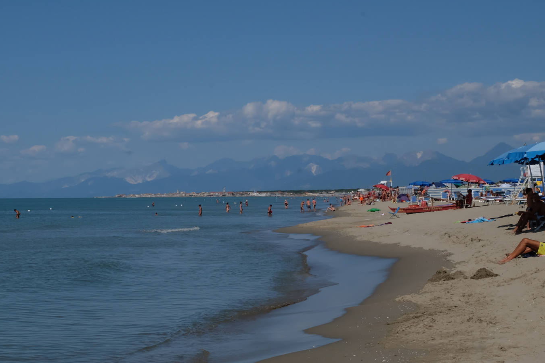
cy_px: 172
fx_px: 1362
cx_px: 226
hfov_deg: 22.6
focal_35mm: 90
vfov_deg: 15.2
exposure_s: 1/400
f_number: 22
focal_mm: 50
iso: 400
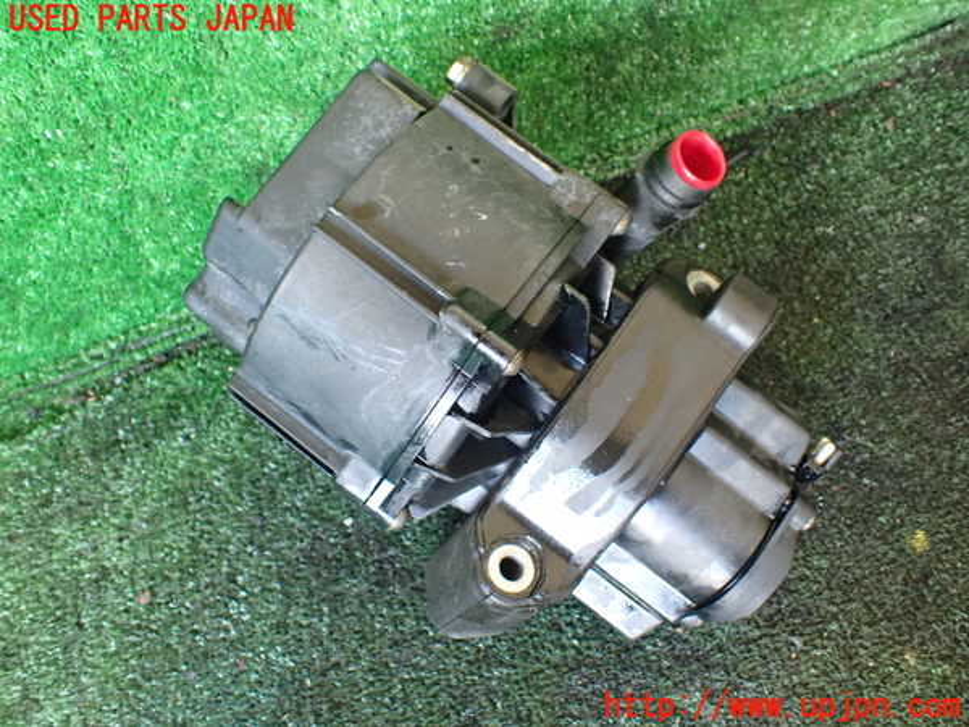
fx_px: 840
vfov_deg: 46.8
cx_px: 484
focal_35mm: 30
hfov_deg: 60.0
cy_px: 364
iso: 800
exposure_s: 1/50
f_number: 2.3
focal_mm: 5.4
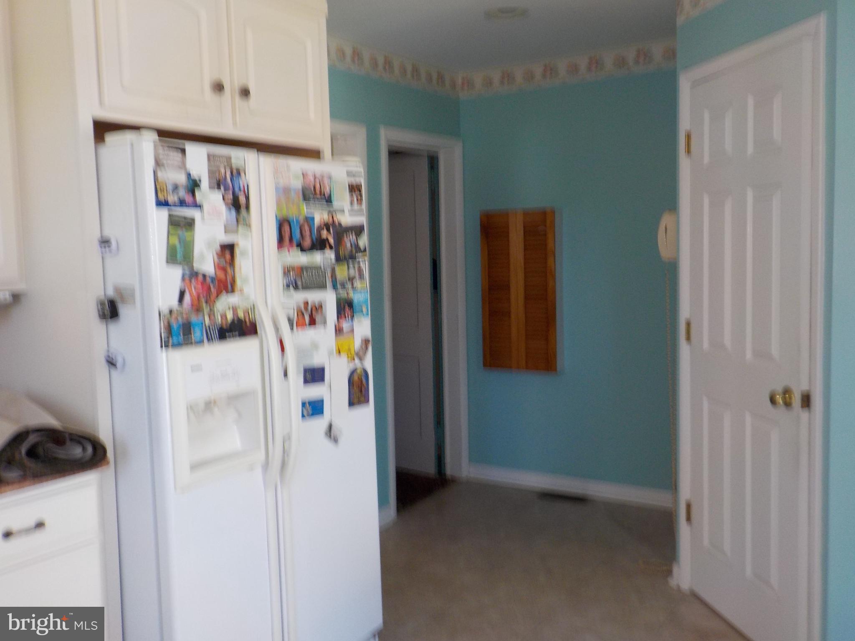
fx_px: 741
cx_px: 428
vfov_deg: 46.8
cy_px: 320
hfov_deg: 60.0
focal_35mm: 30
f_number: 3.3
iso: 160
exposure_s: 1/30
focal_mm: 4.1
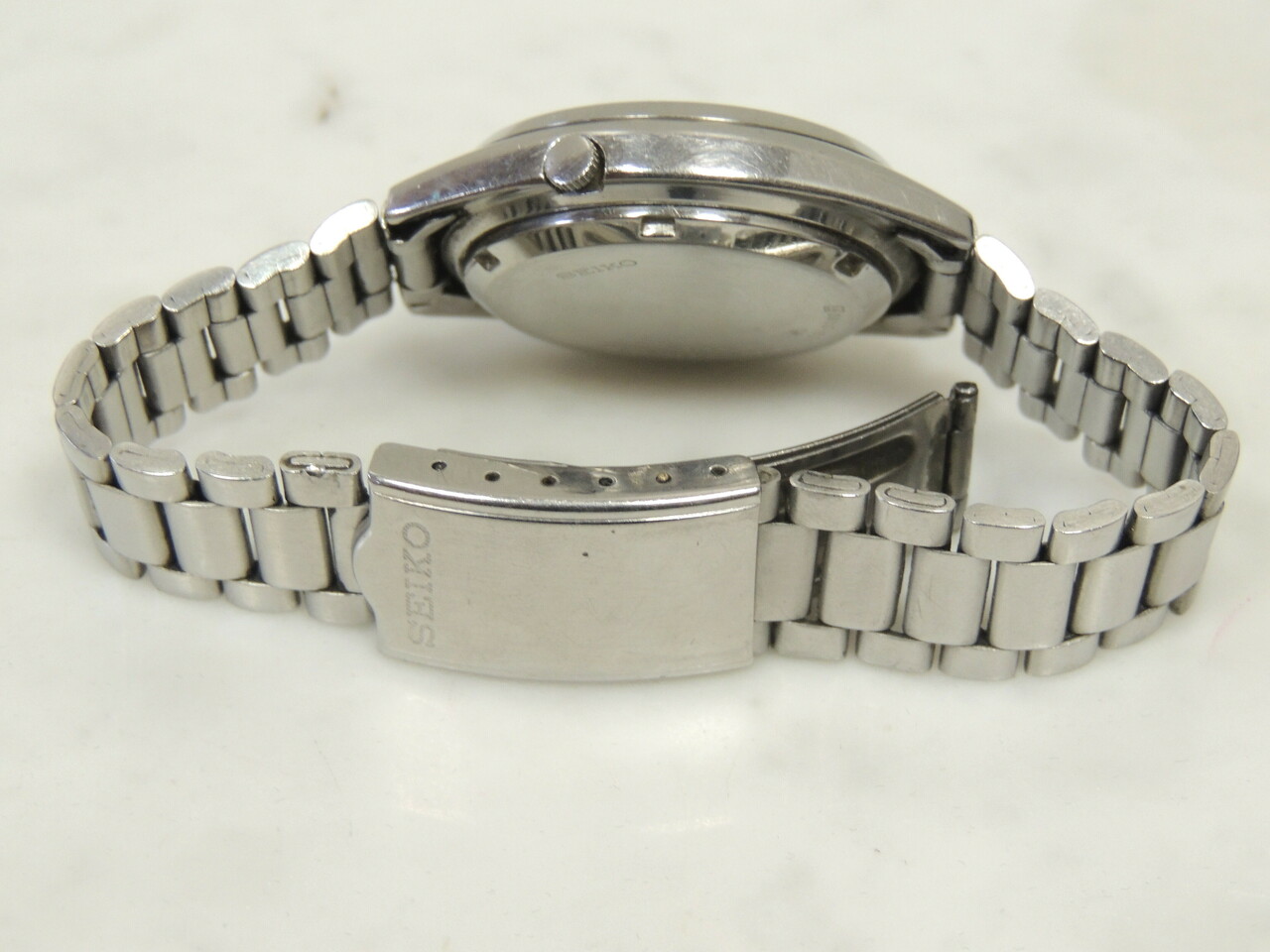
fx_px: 3302
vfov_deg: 16.4
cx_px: 635
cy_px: 476
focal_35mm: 90
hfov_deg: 21.8
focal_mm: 16
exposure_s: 1/25
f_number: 4.1
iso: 400
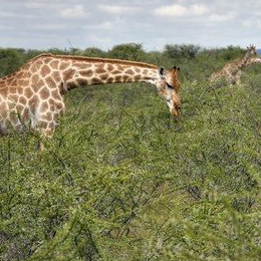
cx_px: 151
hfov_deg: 4.6
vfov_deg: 4.6
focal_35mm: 385
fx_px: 3284
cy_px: 126
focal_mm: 280
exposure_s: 1/1250
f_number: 9
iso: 400
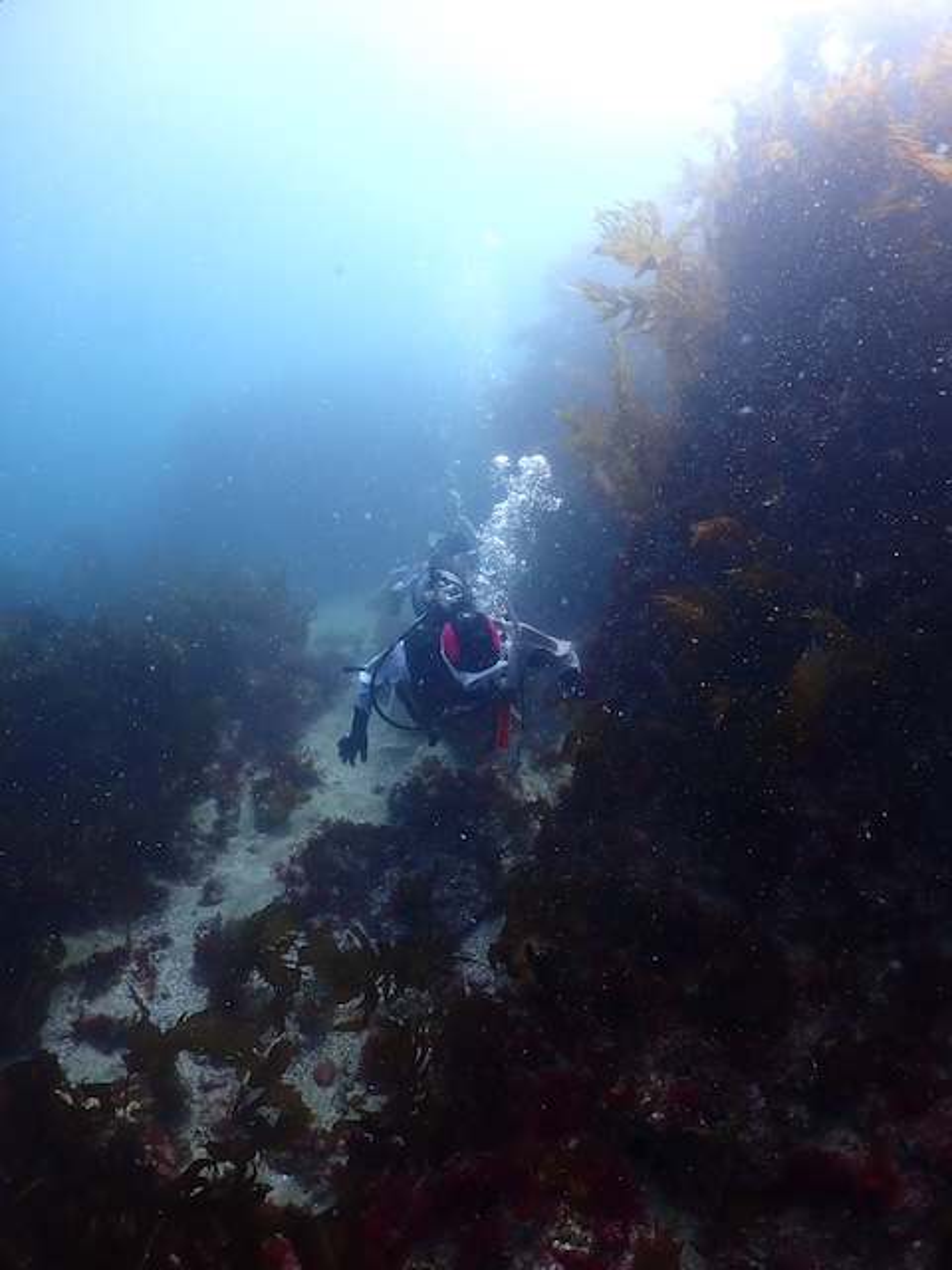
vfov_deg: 69.4
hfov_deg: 54.9
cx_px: 476
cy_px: 635
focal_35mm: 25
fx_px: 917
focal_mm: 4.5
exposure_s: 1/200
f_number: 2.8
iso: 100
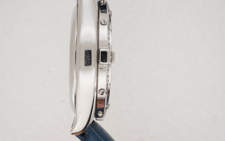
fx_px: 288
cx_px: 110
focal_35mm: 47
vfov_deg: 27.4
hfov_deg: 42.6
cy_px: 71
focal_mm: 30
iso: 160
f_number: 22
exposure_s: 1/160
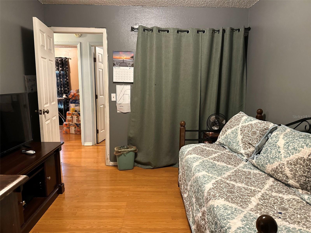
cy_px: 116
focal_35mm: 24
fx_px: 216
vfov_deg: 56.8
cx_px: 156
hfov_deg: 71.6
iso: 640
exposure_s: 1/60
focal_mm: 6.86
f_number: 1.78
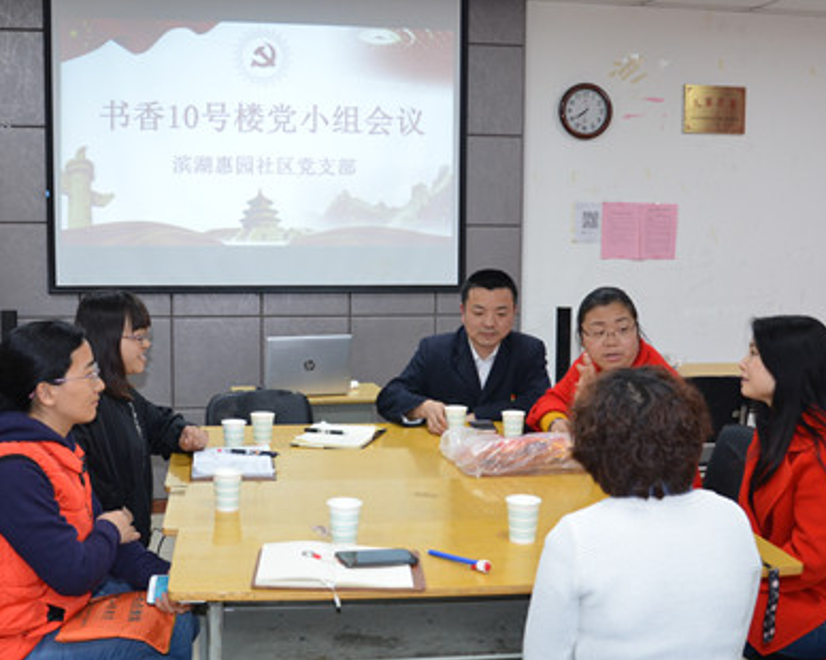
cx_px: 383
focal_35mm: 46
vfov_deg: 32.9
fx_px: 1117
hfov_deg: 40.6
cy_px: 337
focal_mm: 21
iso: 640
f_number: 4.5
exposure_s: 1/60
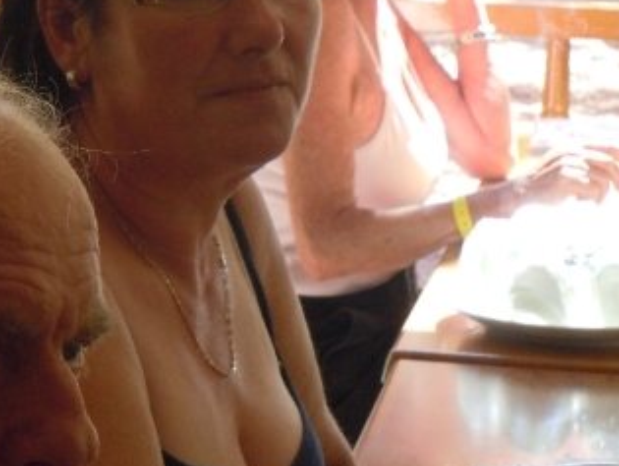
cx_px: 157
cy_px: 73
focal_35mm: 194
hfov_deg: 10.2
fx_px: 3473
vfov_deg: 7.7
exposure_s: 1/100
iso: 320
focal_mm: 18.3
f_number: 4.5
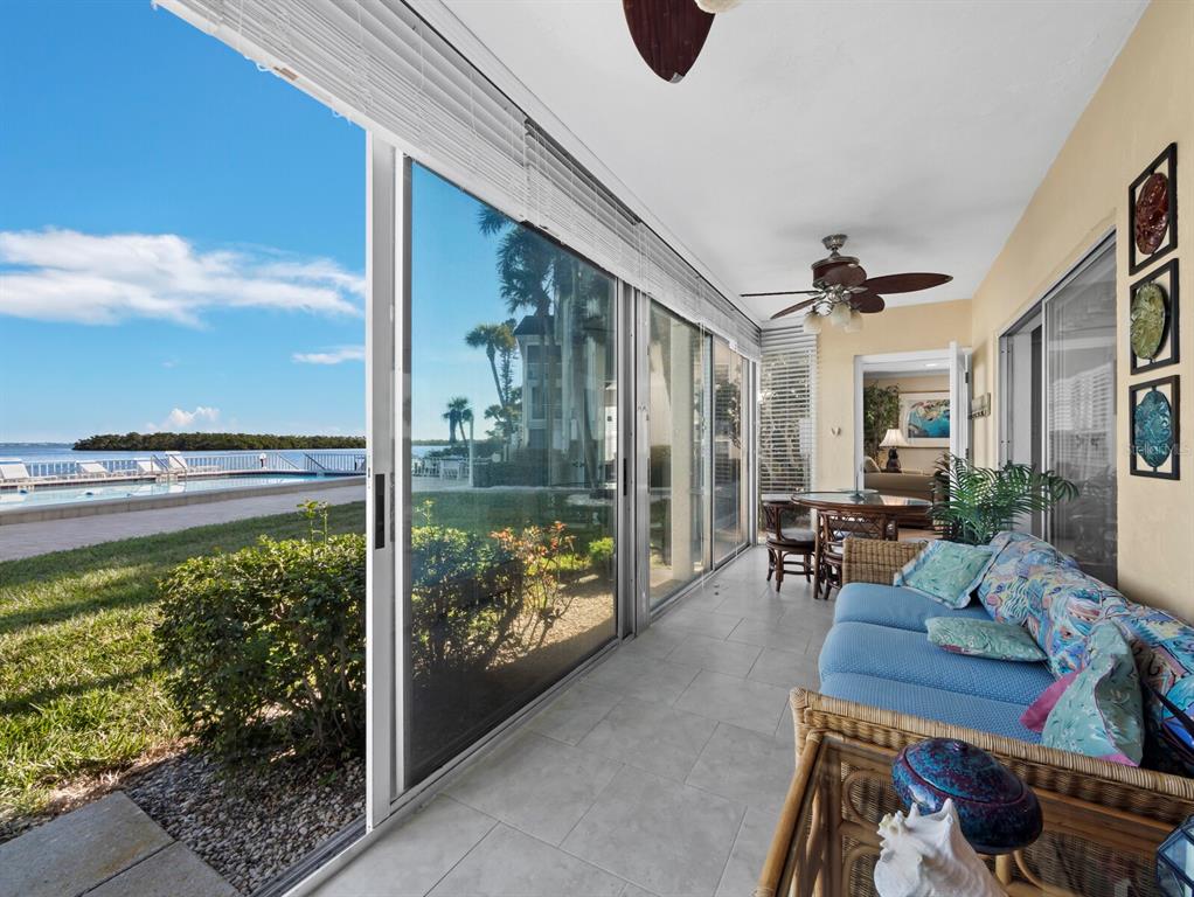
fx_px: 483
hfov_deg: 102.0
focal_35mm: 14
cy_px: 448
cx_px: 597
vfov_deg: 85.7
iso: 320
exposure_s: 1/10
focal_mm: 7
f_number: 11
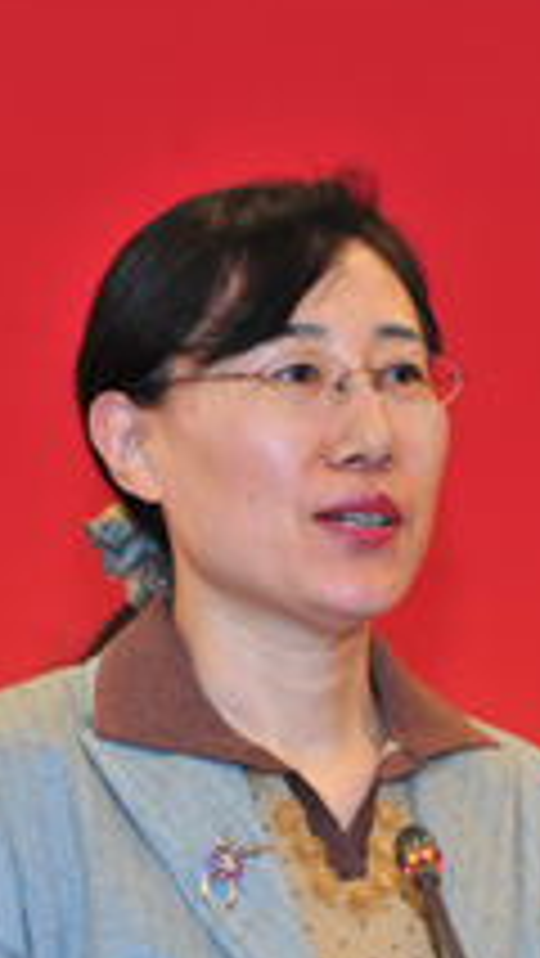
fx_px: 5594
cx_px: 428
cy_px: 571
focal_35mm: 220
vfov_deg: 9.8
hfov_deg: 5.5
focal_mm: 112
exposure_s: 1/125
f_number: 4
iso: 1600
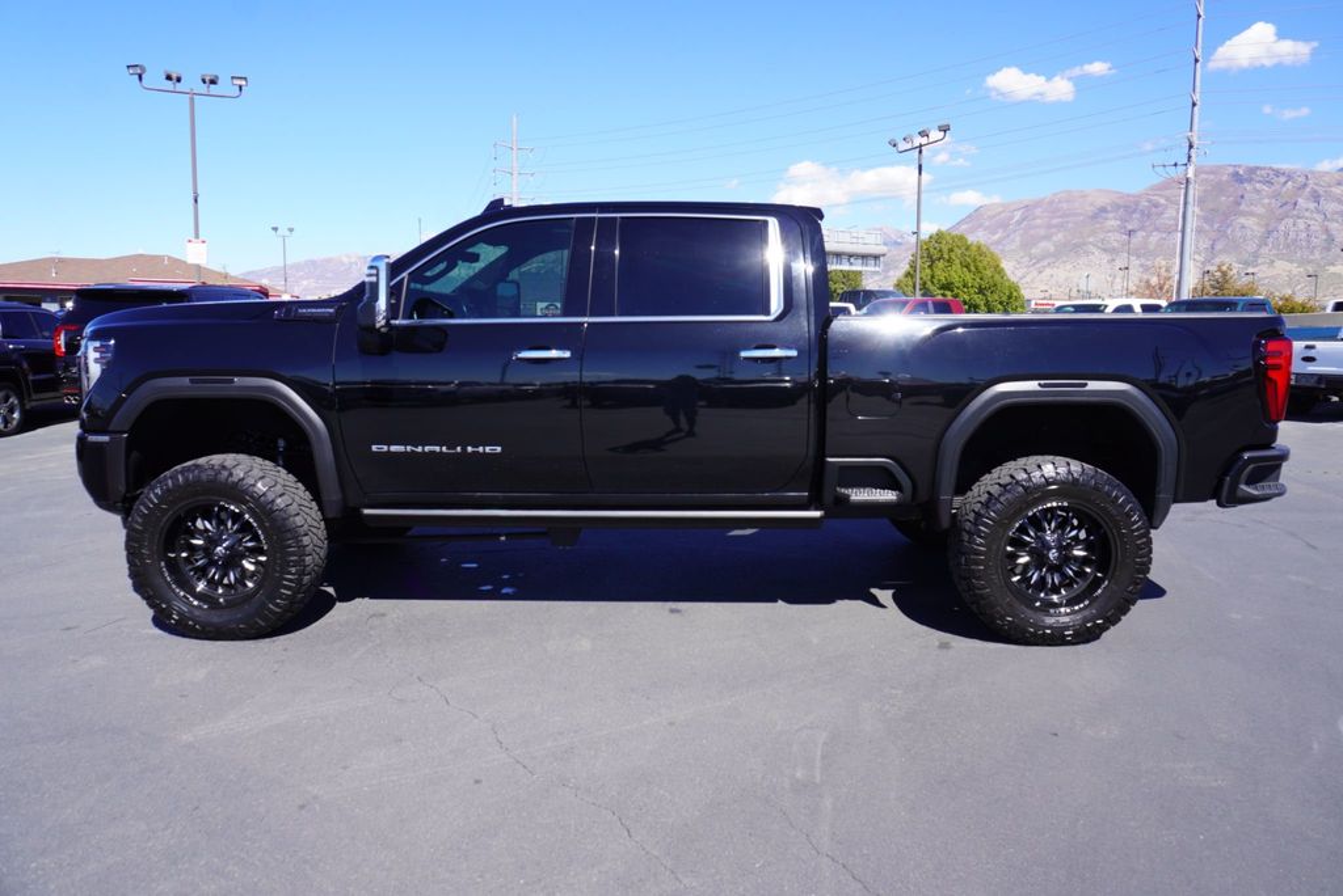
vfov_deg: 53.2
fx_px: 896
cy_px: 448
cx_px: 672
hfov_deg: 73.7
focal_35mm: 24
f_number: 9
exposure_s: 1/125
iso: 100
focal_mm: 16
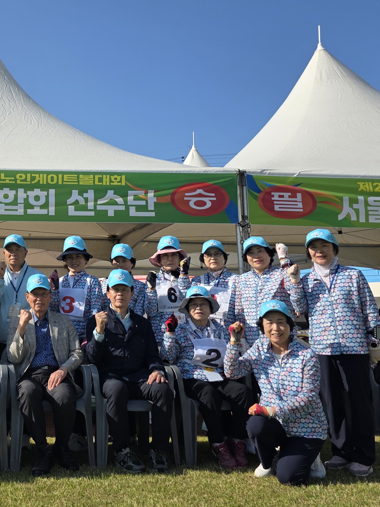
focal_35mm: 40
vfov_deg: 46.5
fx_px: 585
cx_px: 3
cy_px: 203
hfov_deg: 33.1
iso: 80
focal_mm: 6.3
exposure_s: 1/6355
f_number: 1.7
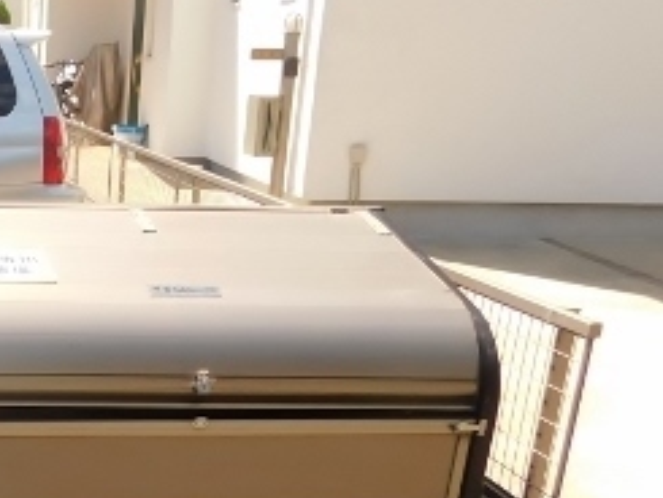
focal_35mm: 60
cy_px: 484
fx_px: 1150
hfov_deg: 28.4
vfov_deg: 23.5
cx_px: -114
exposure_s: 1/640
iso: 125
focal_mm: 4
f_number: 3
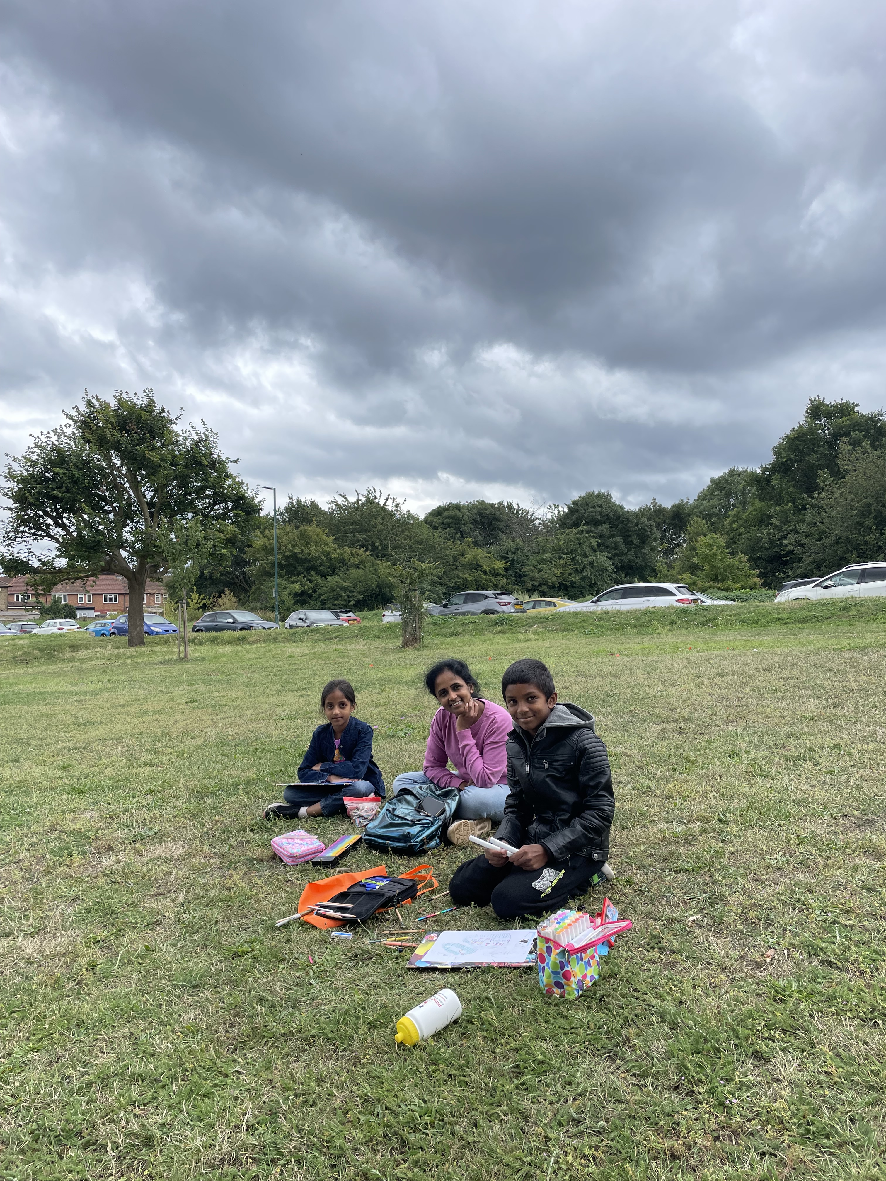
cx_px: 443
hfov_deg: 53.1
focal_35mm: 26
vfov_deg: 67.3
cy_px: 590
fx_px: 887
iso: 32
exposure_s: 1/1595
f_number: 1.6
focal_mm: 4.2
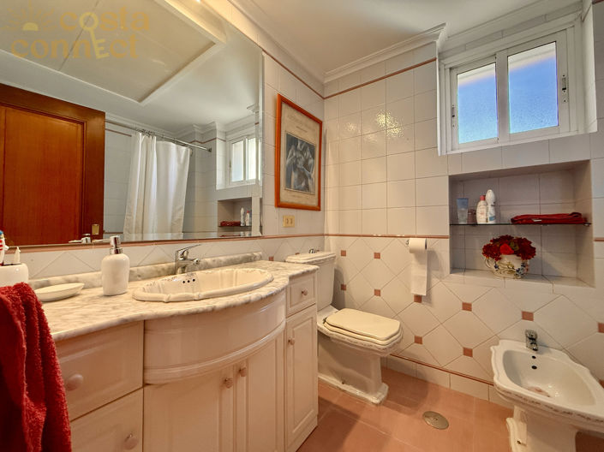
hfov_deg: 102.1
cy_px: 226
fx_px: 244
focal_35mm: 14
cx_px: 302
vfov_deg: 85.6
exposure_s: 1/100
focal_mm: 2.22
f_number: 2.2
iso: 250
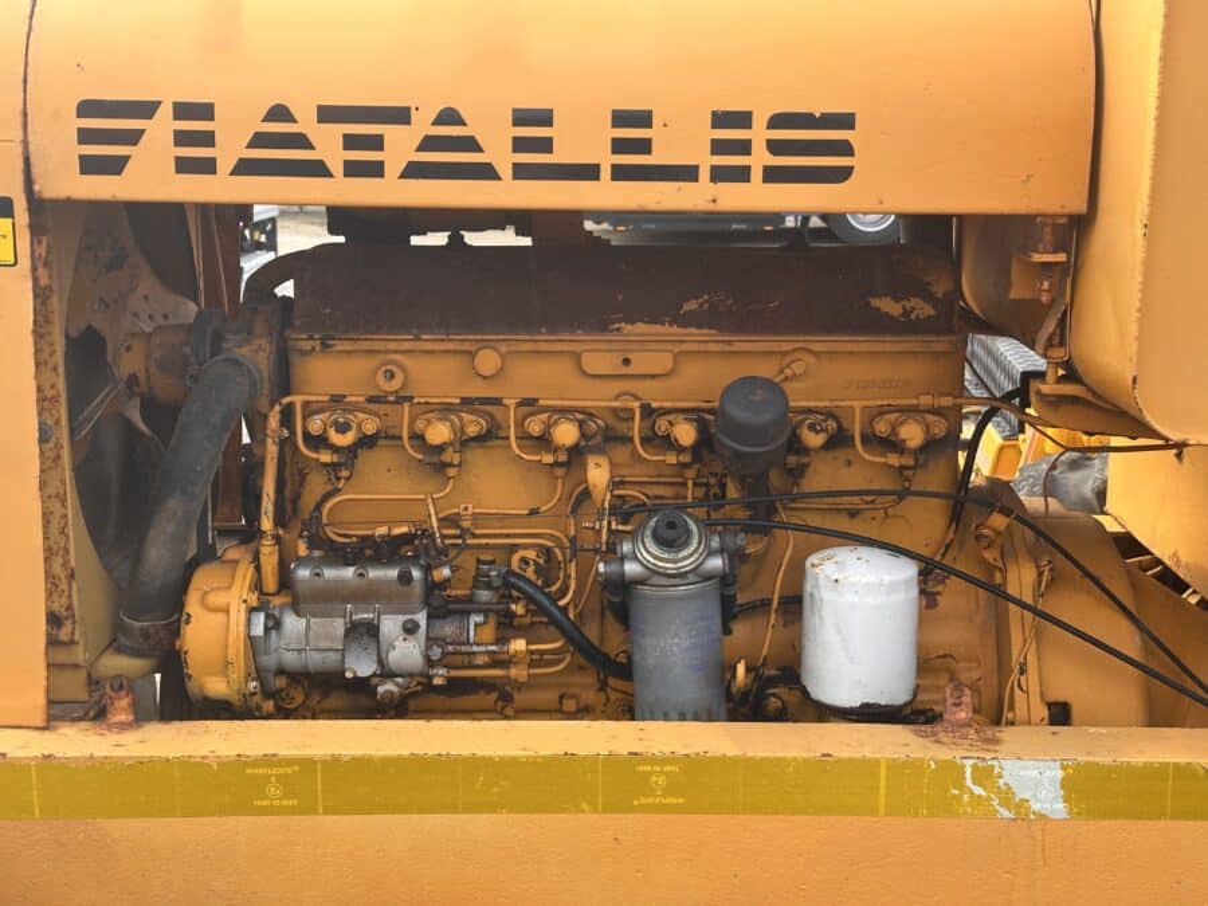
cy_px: 453
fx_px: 1675
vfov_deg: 30.3
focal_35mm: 48
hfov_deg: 39.7
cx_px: 604
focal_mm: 6.86
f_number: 1.78
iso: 64
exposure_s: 1/349
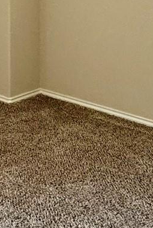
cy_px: -64
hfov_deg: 16.0
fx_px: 497
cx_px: -80
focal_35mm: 78
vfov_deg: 23.2
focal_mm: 2.22
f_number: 2.2
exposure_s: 1/60
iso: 160
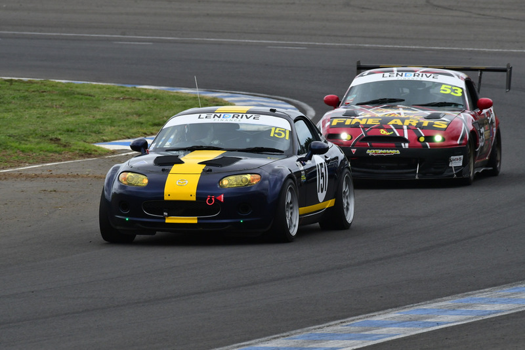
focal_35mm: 615
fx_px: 8971
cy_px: 175
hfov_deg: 3.4
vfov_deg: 2.2
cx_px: 262
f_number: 11
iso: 800
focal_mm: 410
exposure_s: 1/640
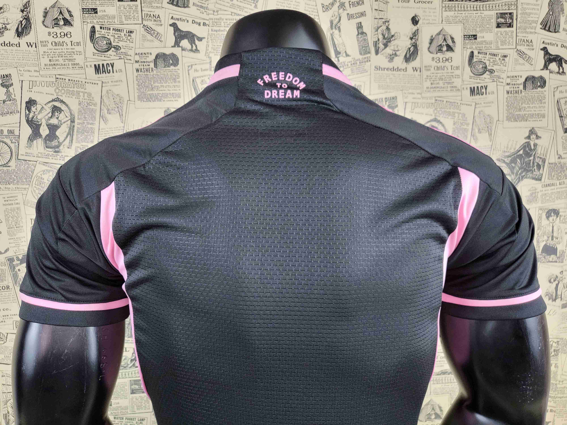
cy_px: 212
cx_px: 284
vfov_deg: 53.1
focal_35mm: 26
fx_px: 426
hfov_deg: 67.3
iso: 200
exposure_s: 1/100
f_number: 1.8
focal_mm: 4.25
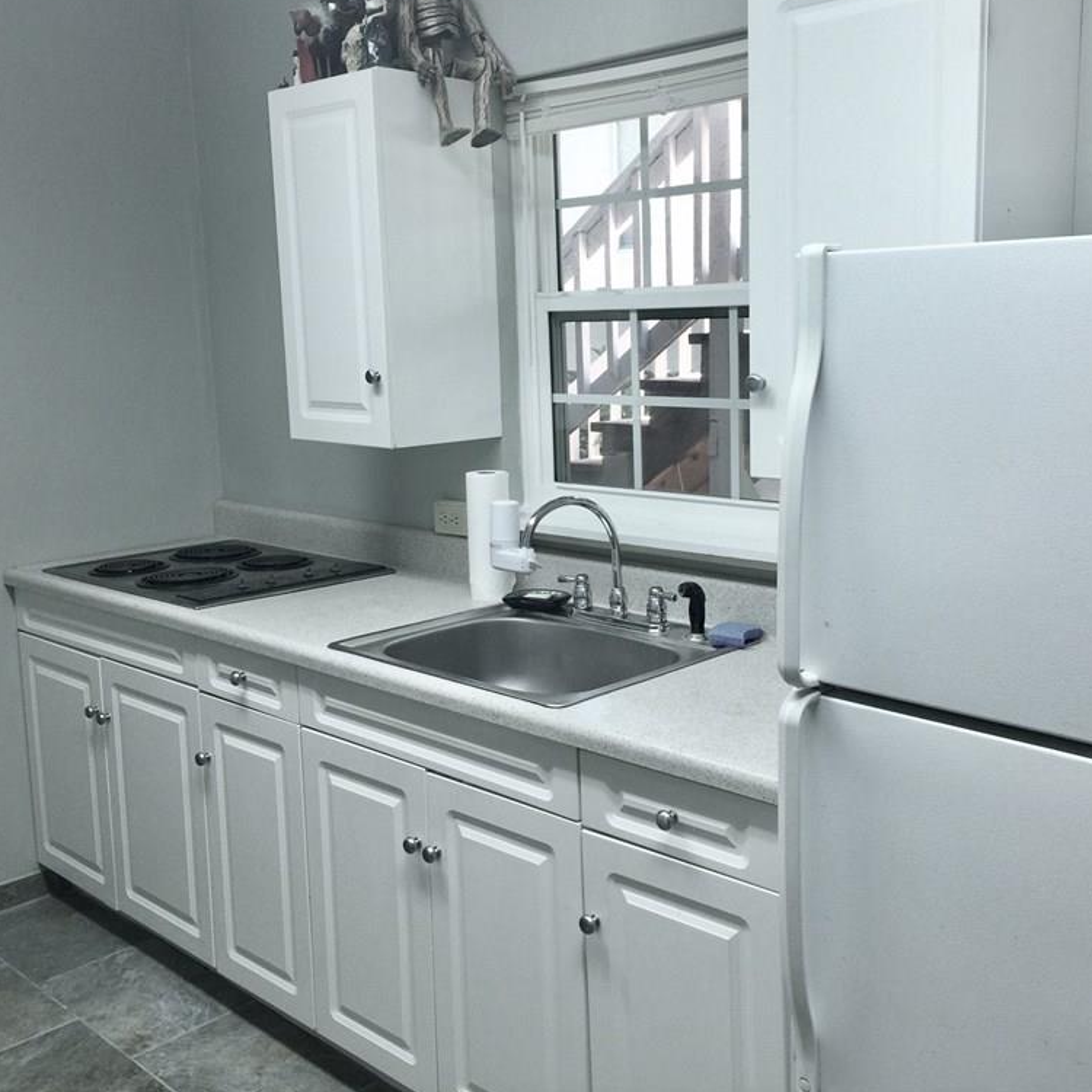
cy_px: 537
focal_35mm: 35
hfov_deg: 47.2
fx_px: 1249
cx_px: 600
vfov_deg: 47.2
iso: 32
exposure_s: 1/40
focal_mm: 4.15
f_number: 2.2
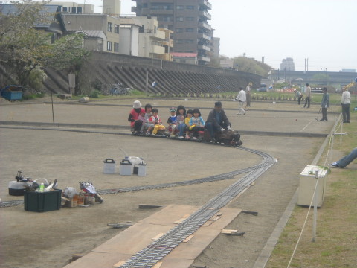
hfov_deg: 21.8
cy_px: 134
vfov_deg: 16.4
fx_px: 928
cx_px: 178
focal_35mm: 90
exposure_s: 1/337
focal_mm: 14.9
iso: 64
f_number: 4.8
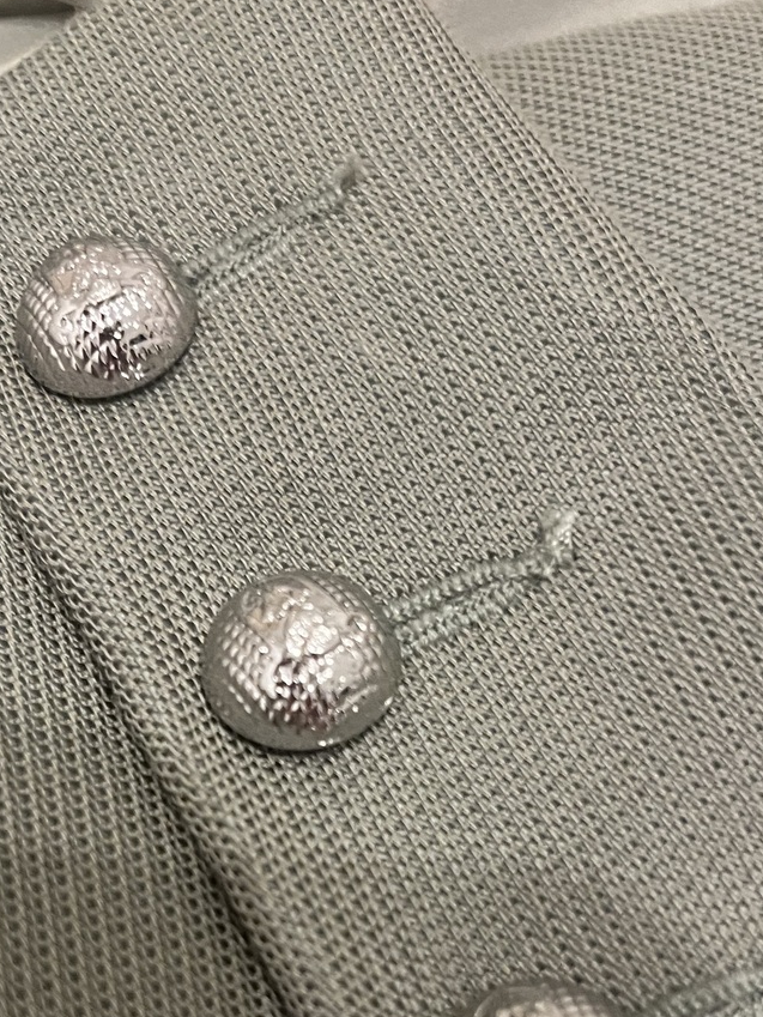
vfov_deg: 37.5
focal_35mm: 49
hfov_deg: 29.5
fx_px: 1440
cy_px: 818
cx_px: 264
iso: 400
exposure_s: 1/33
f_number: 1.6
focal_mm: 5.1
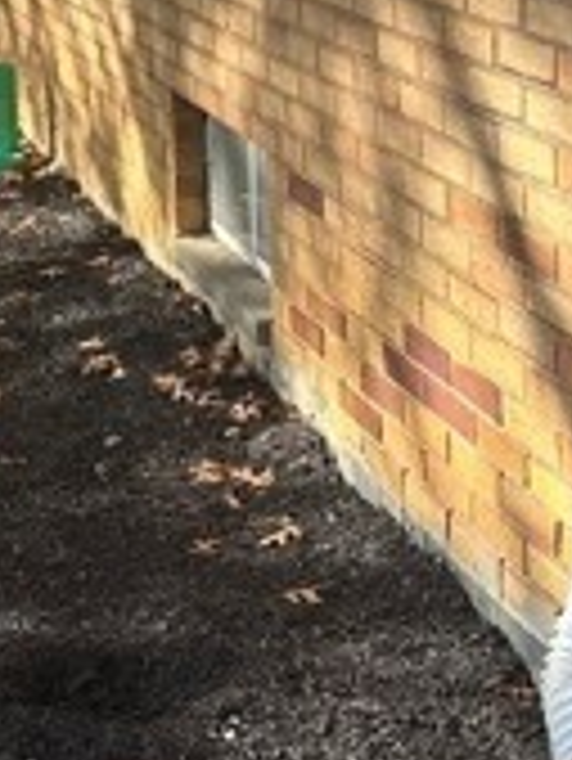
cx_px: 32
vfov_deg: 17.6
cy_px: 4
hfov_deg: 13.5
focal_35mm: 109
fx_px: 2398
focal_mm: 6.86
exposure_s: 1/785
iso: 80
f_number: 1.78
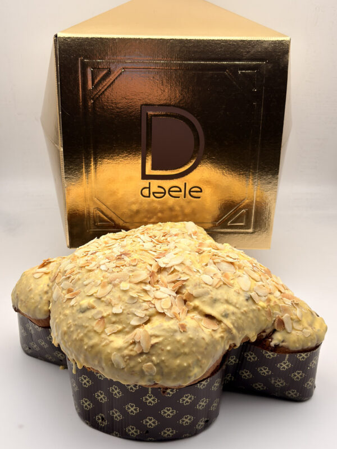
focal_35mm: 45
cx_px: 168
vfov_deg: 42.1
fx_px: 584
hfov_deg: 32.2
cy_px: 224
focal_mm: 6.76
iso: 64
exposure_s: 1/1255
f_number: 1.78
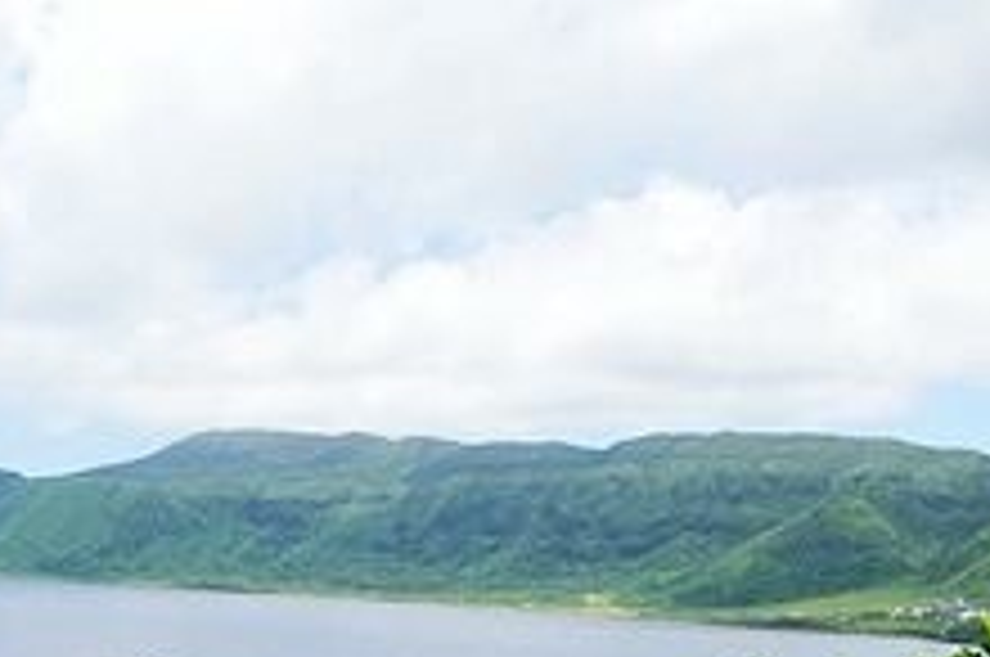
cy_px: 394
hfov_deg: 27.2
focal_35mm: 71
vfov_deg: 19.1
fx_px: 1950
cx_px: 50
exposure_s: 1/1000
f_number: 4
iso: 125
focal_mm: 9
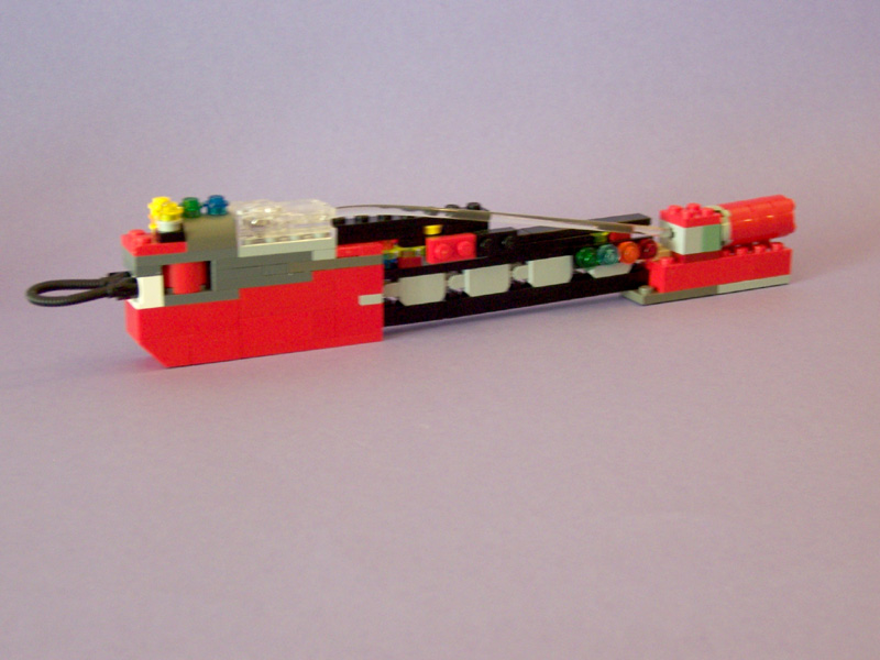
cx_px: 440
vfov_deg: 26.1
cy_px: 330
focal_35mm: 56
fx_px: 1424
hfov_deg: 34.3
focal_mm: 9.3
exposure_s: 1/20
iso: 160
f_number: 3.4
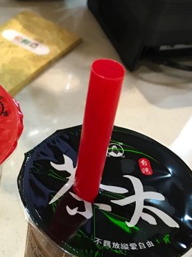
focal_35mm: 53
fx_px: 392
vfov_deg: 34.4
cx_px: 22
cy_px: 226
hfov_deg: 26.6
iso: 80
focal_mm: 3.99
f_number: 1.8
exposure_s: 1/17
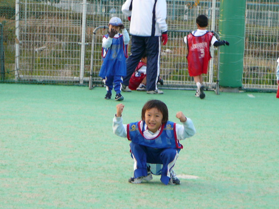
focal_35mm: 160
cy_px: 104
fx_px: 1290
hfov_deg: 12.3
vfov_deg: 9.3
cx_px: 140
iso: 100
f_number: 3.9
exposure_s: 1/50
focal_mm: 19
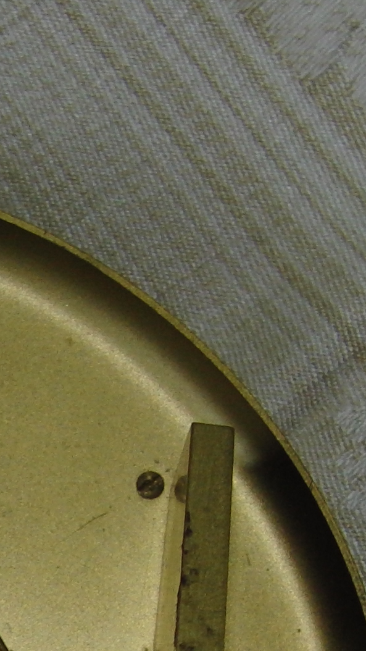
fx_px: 3019
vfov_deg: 12.0
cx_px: -212
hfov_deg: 6.8
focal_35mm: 175
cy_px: 775
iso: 100
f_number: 3.3
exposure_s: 1/60
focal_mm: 8.7
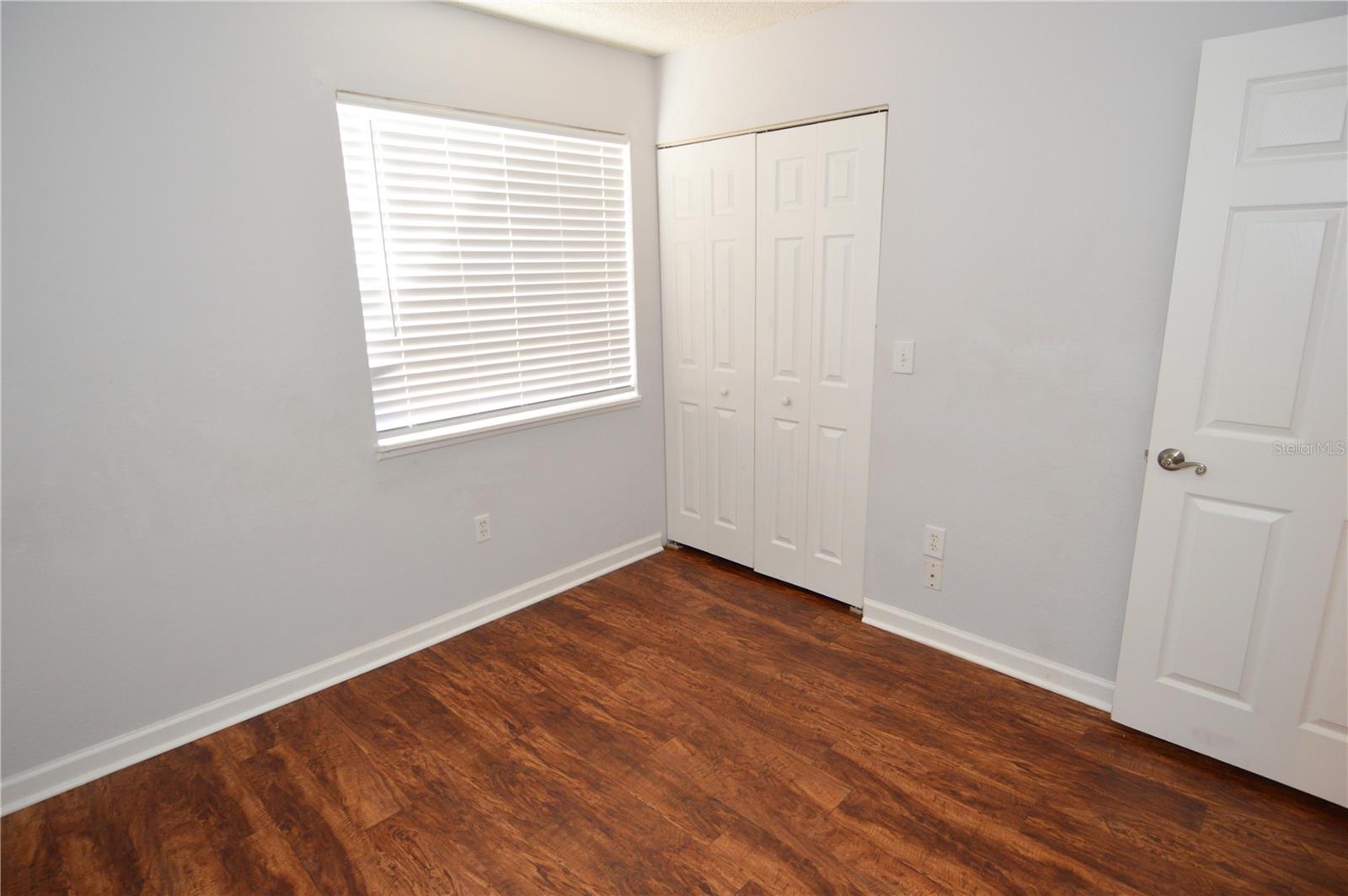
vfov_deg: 67.3
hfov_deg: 90.1
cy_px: 448
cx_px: 674
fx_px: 673
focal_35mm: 18
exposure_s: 1/60
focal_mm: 12
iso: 720
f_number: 4
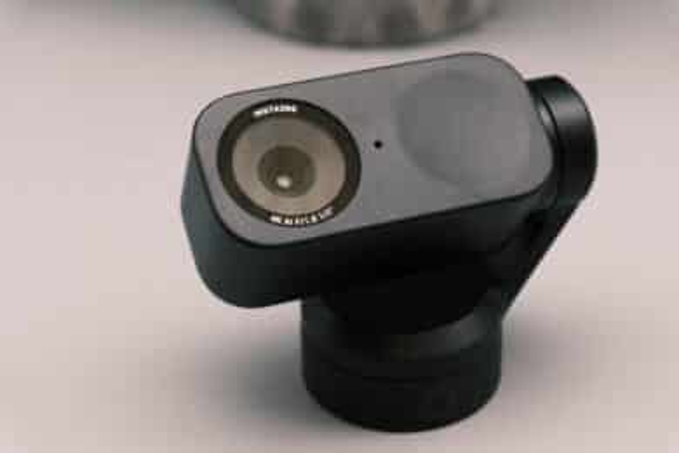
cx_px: 340
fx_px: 1414
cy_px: 226
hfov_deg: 27.0
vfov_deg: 18.2
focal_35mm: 75
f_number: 8
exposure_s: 1/150
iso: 1000
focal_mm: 50
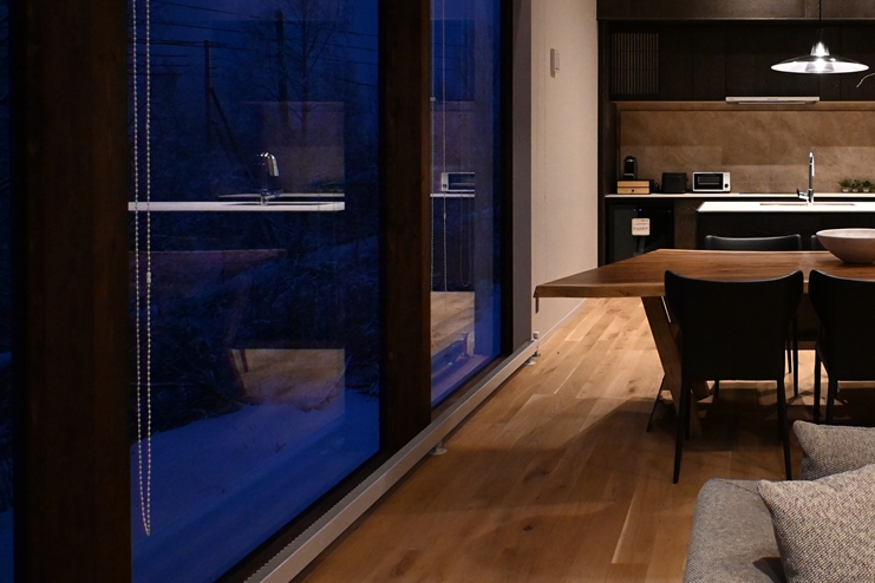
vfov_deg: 37.2
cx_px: 756
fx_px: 851
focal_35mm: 35
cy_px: 170
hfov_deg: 49.6
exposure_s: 1/125
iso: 3200
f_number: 3.5
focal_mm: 12
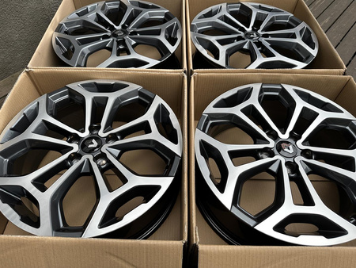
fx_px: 247
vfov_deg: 56.9
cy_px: 134
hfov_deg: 71.6
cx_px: 178
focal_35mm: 24
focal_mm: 6.86
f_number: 1.78
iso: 80
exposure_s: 1/486
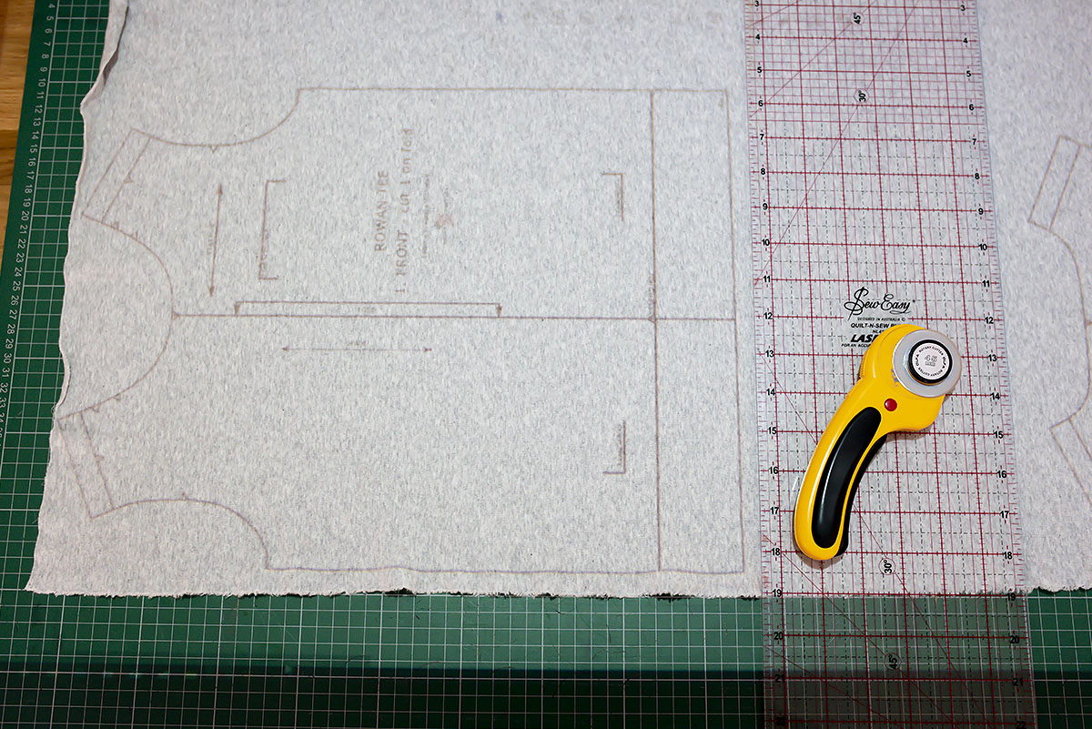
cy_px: 364
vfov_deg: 37.9
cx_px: 546
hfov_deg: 54.4
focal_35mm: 35
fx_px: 1062
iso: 2000
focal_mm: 35
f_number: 5
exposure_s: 1/250
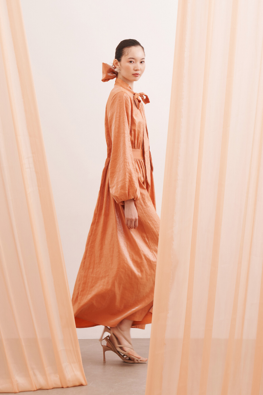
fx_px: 548
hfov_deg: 27.0
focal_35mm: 50
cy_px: 198
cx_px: 132
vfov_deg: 39.6
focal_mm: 50
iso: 400
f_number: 11
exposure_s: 1/160
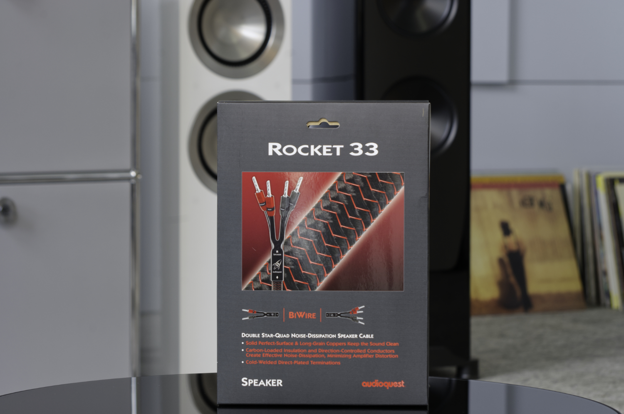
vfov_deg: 12.2
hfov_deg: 18.3
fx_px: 1939
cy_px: 207
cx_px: 312
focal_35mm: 112
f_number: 8
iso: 400
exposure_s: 1/6
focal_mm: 75
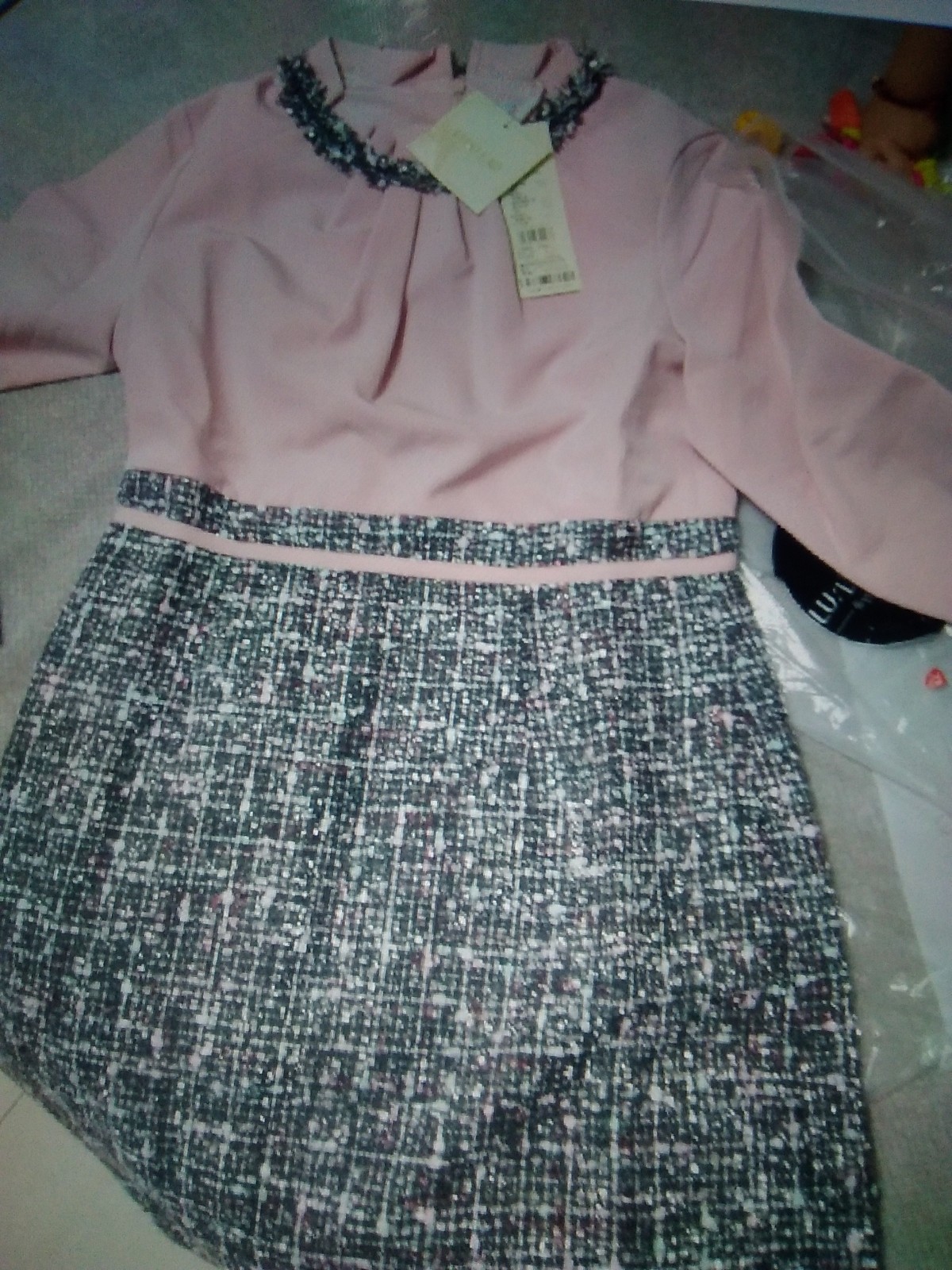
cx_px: 476
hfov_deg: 48.2
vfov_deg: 61.7
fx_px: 1063
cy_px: 635
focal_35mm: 29
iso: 127
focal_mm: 2.39
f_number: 2.4
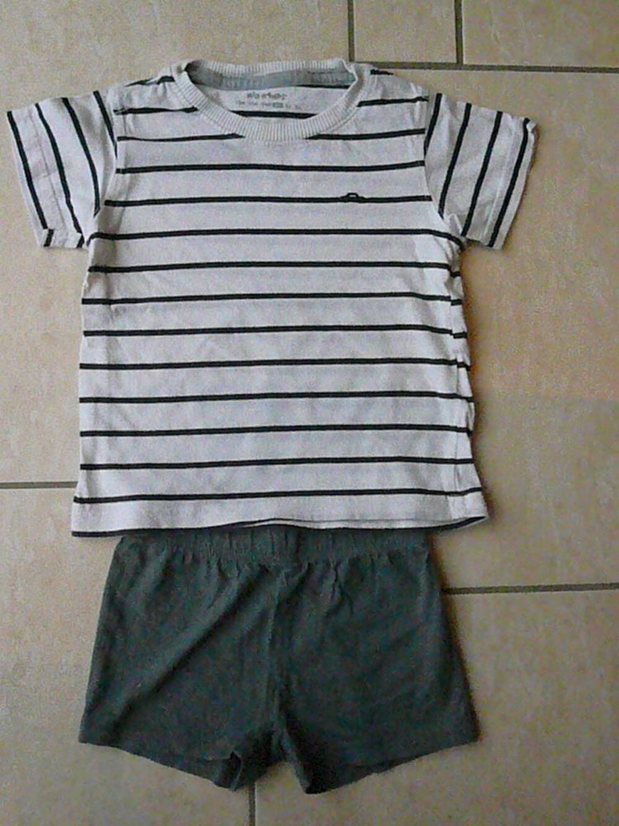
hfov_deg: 36.8
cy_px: 413
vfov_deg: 47.9
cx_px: 310
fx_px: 930
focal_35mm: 39
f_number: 3.2
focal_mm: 6.4
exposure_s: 1/800
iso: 3200
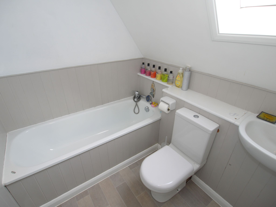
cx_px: 138
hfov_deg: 87.8
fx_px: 144
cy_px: 104
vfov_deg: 71.6
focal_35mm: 18
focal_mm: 9
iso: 100
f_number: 4
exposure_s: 1/60
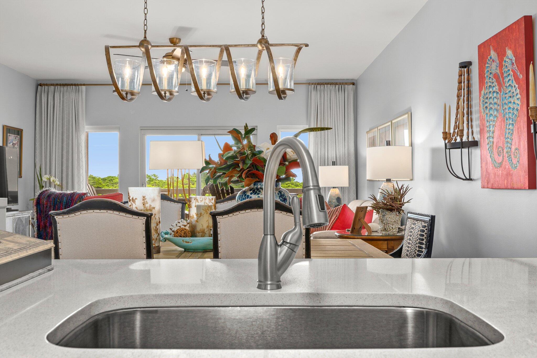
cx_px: 268
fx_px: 537
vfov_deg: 36.9
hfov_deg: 53.1
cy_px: 179
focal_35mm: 36
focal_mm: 24
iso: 400
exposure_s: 1/2
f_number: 8
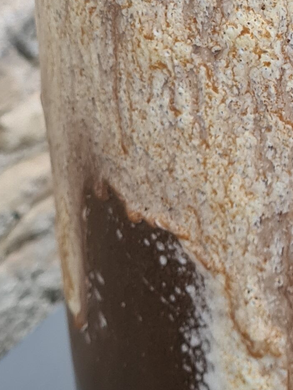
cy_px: -4
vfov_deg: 17.2
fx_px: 1264
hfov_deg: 12.6
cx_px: 421
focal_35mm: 112
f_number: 1.8
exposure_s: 1/50
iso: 200
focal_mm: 5.4
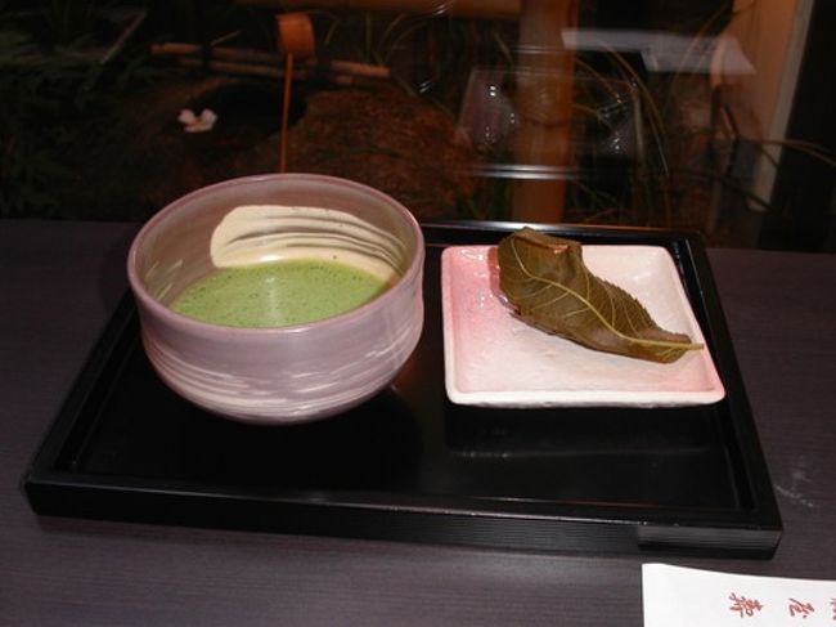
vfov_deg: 37.7
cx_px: 418
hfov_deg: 49.0
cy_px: 314
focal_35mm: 38
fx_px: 917
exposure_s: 1/30
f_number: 2.8
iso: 100
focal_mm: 7.8
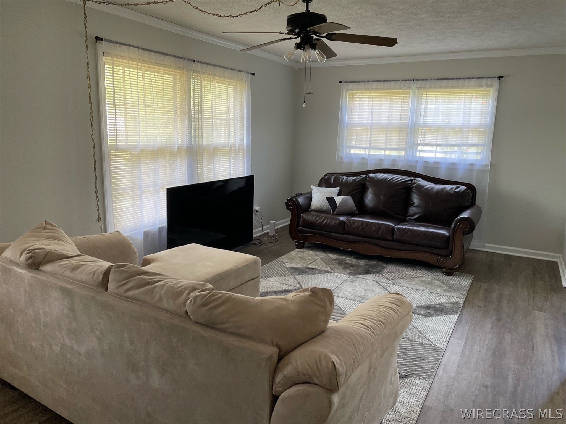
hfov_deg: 67.3
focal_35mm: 26
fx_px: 425
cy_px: 212
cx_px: 283
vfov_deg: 53.0
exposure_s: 1/106
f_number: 1.6
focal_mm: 4.2
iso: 125
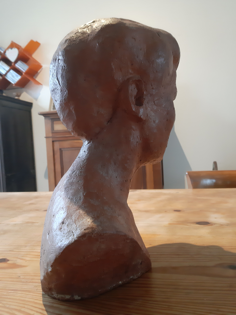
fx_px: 245
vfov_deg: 65.3
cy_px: 158
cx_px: 118
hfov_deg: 51.4
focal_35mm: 27
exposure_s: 1/25
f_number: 1.7
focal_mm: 3.93
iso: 400
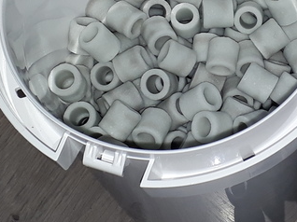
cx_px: 234
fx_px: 874
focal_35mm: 102
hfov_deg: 19.1
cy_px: 24
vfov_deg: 14.3
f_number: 1.9
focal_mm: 3.6
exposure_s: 1/60
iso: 40
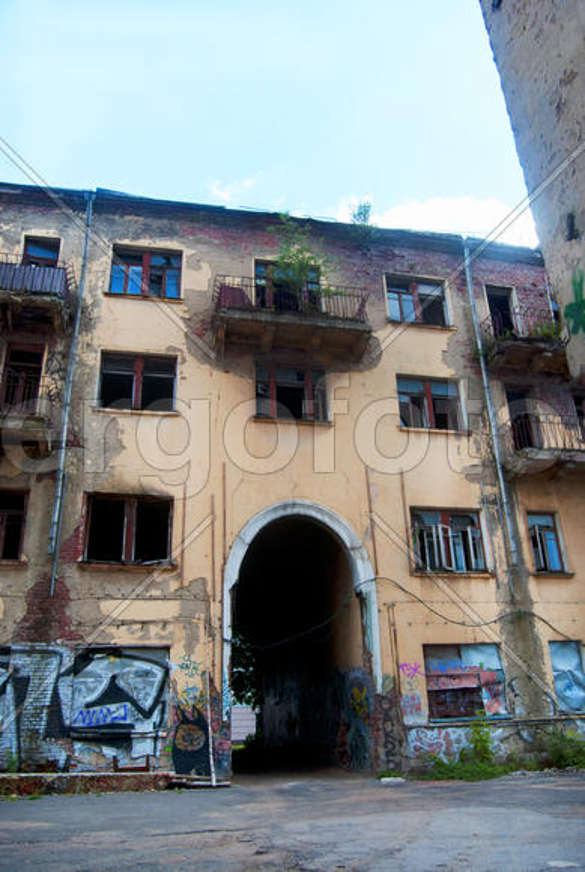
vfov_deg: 67.3
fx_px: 655
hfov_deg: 48.1
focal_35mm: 27
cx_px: 292
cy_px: 436
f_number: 10
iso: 180
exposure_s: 1/250
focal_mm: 18
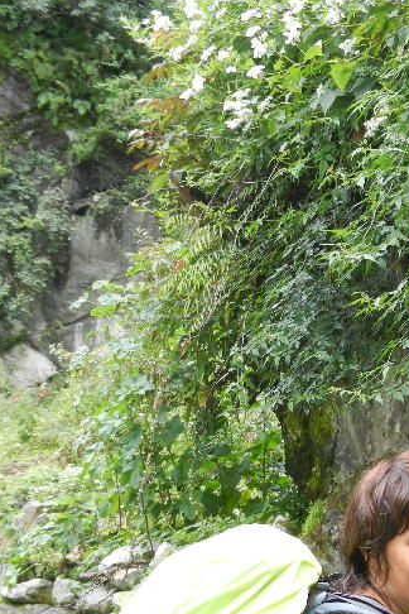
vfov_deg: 26.2
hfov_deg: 16.9
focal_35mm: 77
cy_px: 376
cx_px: 502
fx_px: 1312
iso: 160
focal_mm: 8.2
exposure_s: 1/60
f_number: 4.2
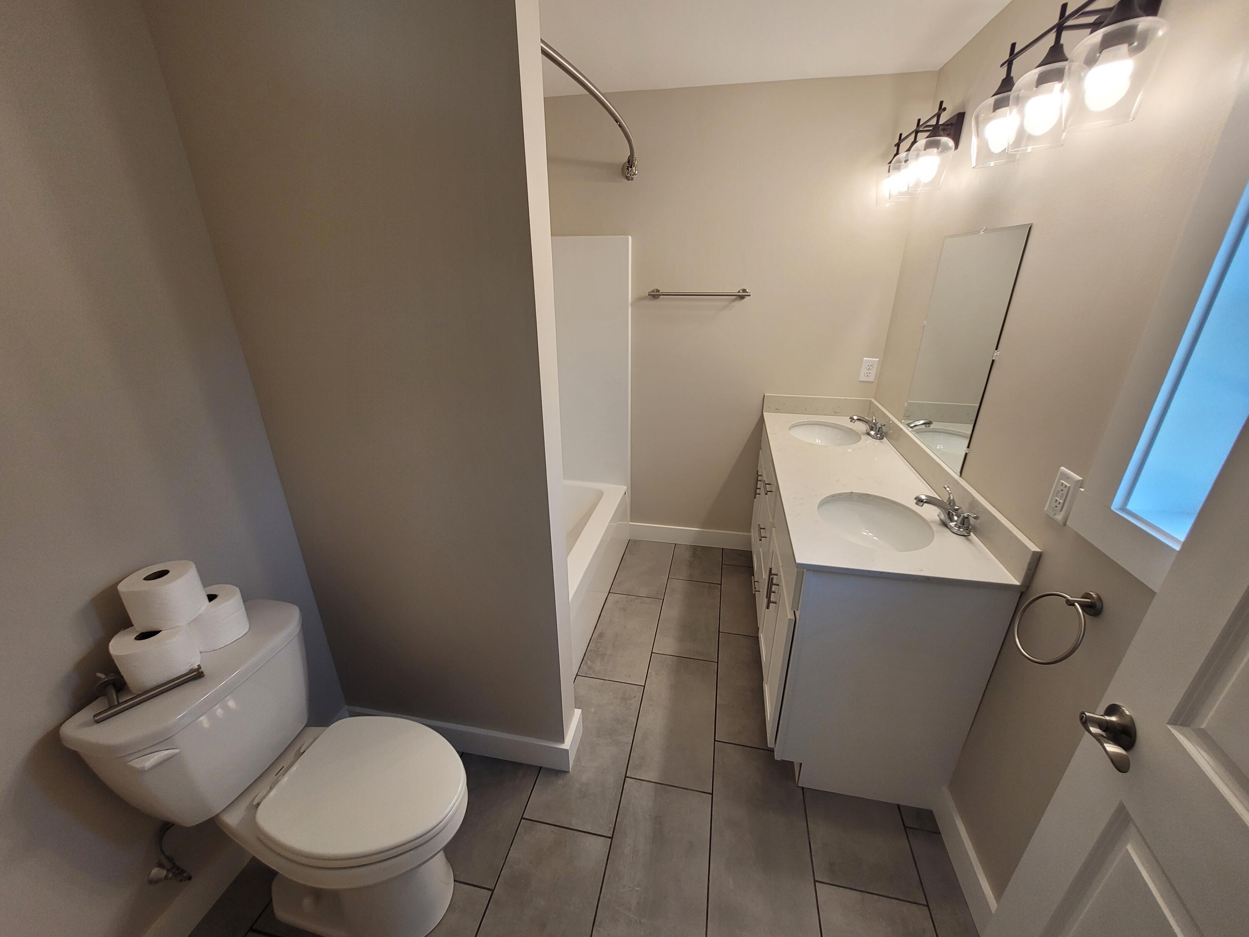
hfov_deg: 106.2
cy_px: 468
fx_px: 469
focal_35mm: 13
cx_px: 624
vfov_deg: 89.9
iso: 64
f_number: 2.2
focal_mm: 1.74
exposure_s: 1/60
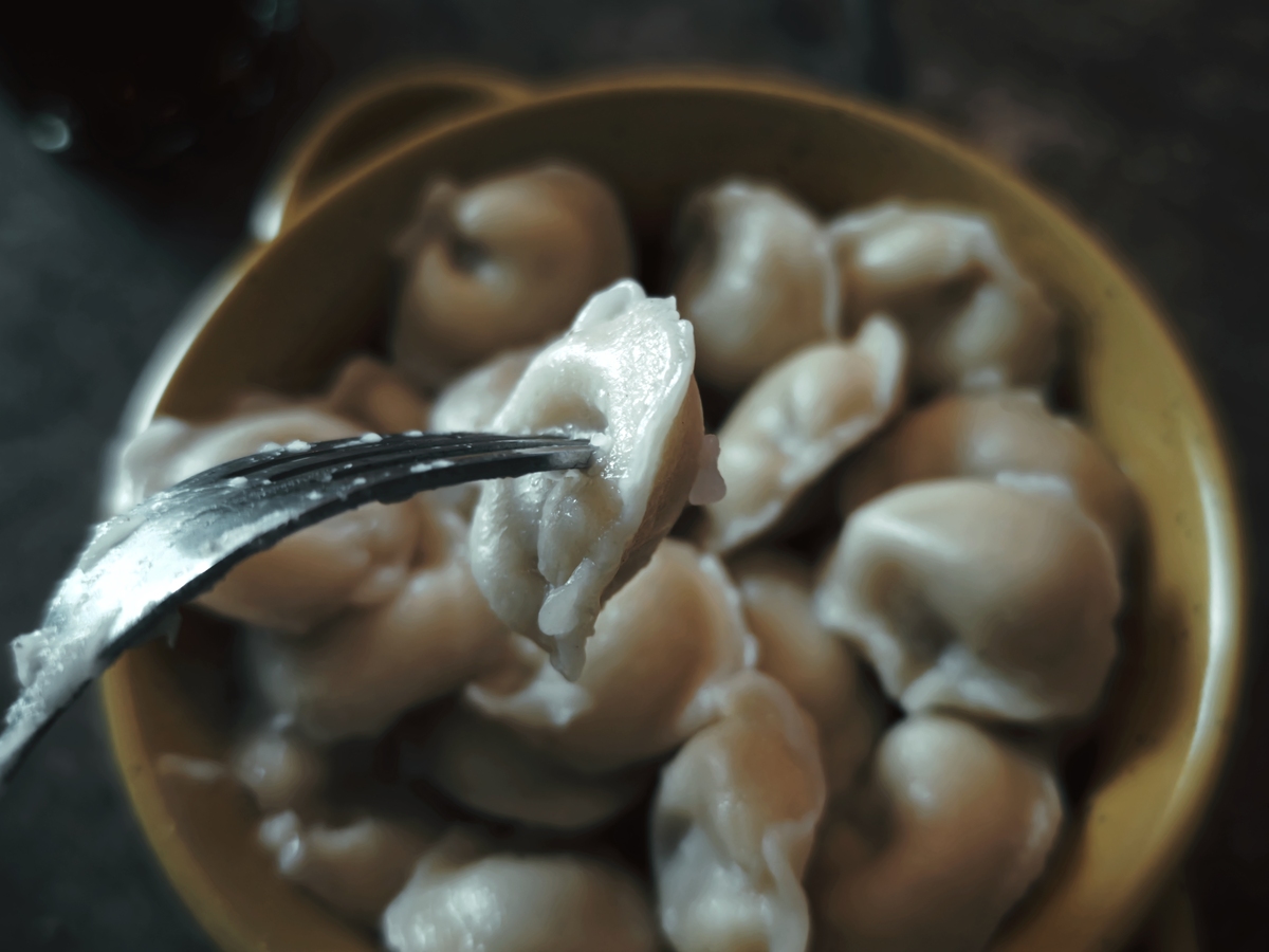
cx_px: 634
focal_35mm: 35
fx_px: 1283
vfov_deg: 40.7
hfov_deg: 52.6
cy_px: 476
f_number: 1.63
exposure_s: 1/42.6
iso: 800
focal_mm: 8.72
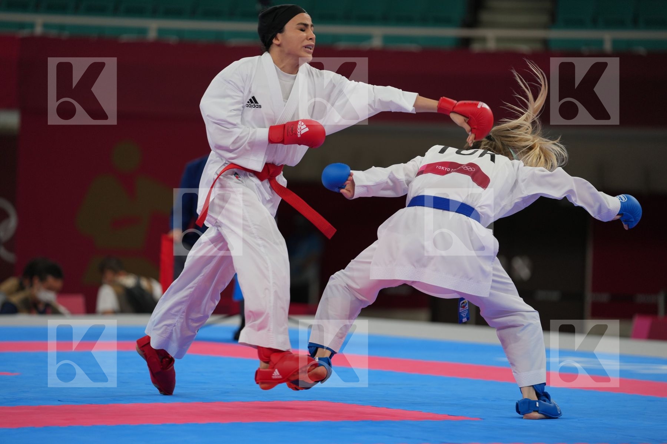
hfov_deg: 11.2
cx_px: 334
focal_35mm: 184
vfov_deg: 7.5
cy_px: 222
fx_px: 3409
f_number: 2.8
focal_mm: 184
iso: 500
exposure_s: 1/1000
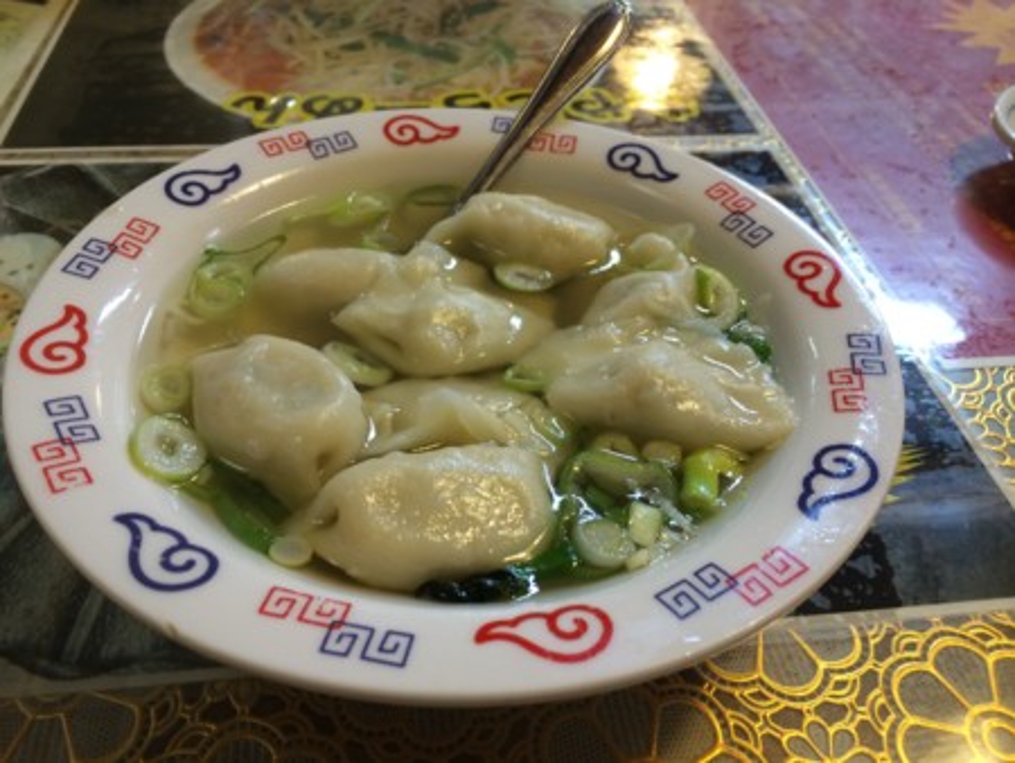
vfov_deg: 46.8
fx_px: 880
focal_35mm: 30
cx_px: 508
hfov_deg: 59.9
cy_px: 382
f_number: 2.2
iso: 100
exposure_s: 1/33
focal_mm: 4.12
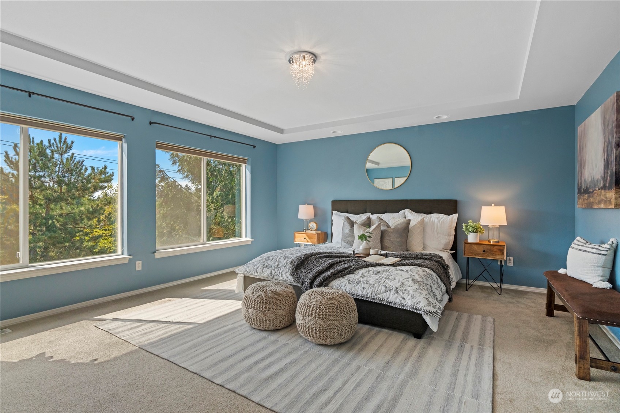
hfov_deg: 93.3
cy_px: 206
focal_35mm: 17
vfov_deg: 70.4
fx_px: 293
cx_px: 310
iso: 1250
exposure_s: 1/60
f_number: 7.1
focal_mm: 17
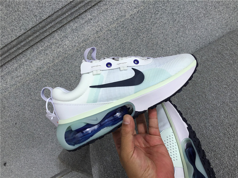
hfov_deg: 58.4
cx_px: 119
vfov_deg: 45.4
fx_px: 213
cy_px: 89
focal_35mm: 31
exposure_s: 1/1456
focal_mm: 3.3
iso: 25
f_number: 2.4
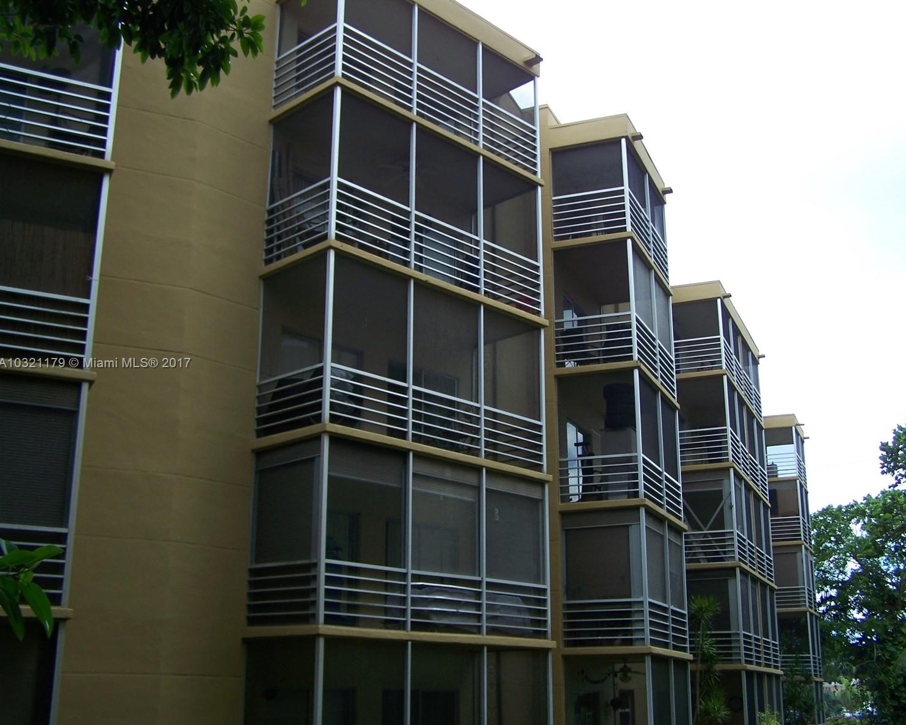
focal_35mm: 40
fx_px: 1072
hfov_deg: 45.8
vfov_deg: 37.3
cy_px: 364
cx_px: 484
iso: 64
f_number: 2.8
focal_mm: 6.3
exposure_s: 1/320
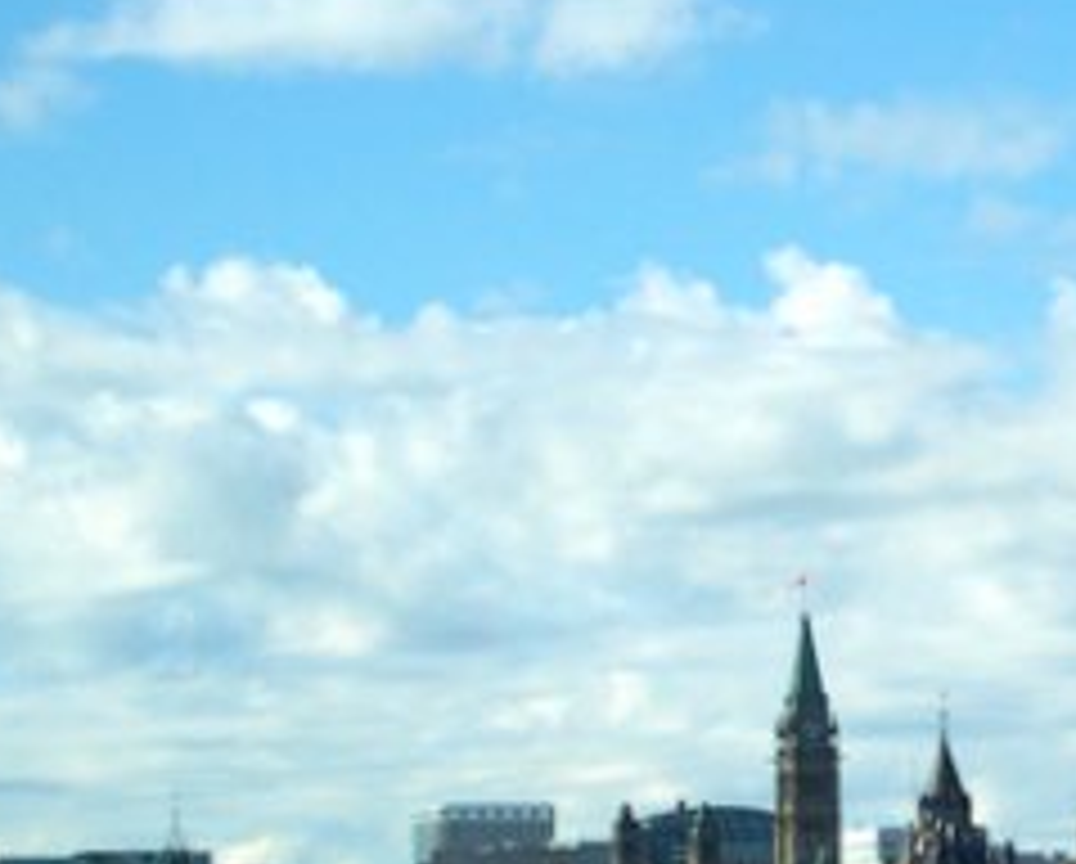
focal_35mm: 180
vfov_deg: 8.6
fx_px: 5742
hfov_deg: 10.6
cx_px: 986
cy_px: 603
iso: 100
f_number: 3.5
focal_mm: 19.6
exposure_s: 1/250
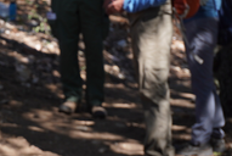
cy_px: -18
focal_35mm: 188
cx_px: -29
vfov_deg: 7.3
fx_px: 1213
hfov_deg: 10.8
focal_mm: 50
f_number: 5.6
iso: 100
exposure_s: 1/160
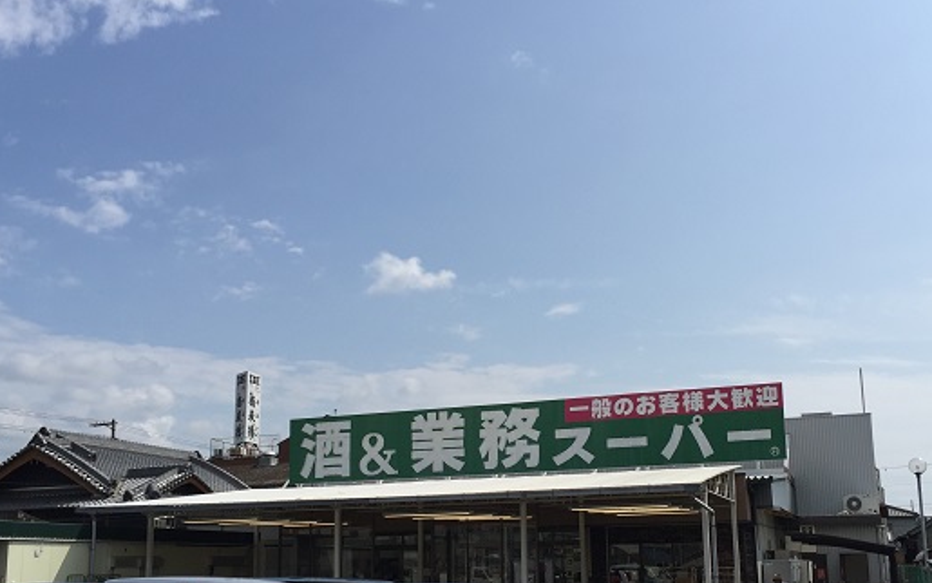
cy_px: 413
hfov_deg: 50.3
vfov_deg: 32.4
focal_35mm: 39
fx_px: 991
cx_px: 515
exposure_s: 1/4405
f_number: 2.2
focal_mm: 4.15
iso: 32
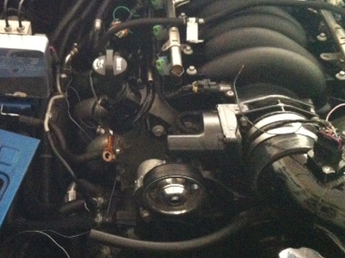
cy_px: 98
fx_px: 547
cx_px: 101
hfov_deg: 34.5
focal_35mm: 55
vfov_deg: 26.4
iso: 1000
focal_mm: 3.85
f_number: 2.8
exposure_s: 1/15
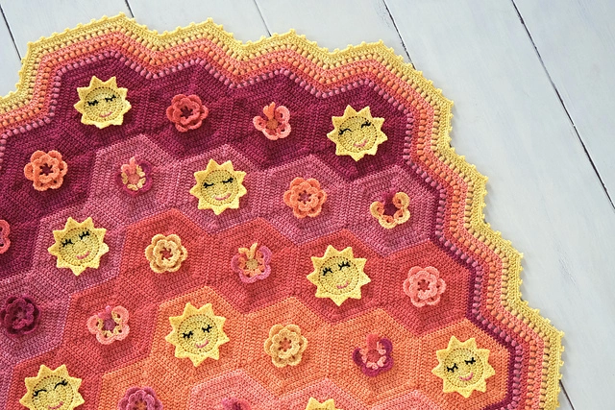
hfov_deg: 26.6
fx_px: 1299
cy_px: 205
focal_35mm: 76
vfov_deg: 18.0
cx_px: 308
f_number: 4
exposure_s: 1/150
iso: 2500
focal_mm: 50.5
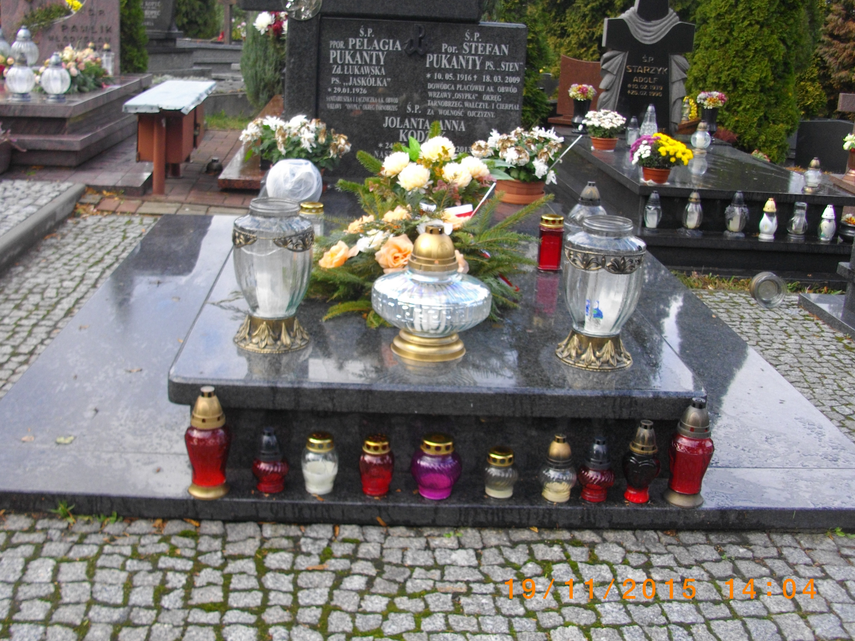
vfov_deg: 37.7
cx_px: 413
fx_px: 939
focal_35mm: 38
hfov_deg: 49.0
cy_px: 290
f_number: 2.9
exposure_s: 1/125
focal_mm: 5.7
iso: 100
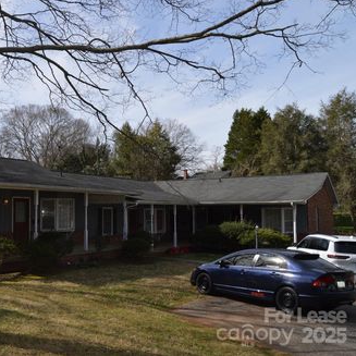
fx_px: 407
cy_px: 176
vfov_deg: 47.2
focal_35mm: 35
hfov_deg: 45.8
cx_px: 95
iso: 100
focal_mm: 18
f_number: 9
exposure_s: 1/200
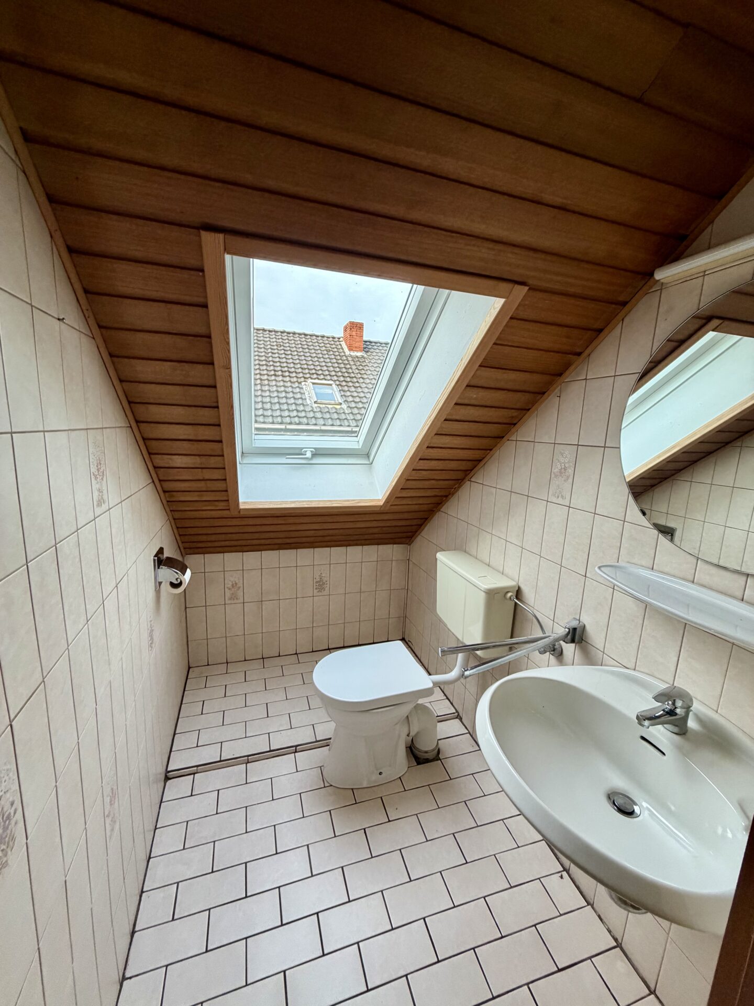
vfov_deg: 102.1
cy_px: 503
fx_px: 407
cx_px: 377
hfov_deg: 85.7
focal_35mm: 14
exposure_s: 1/100
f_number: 2.2
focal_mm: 2.22
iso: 250
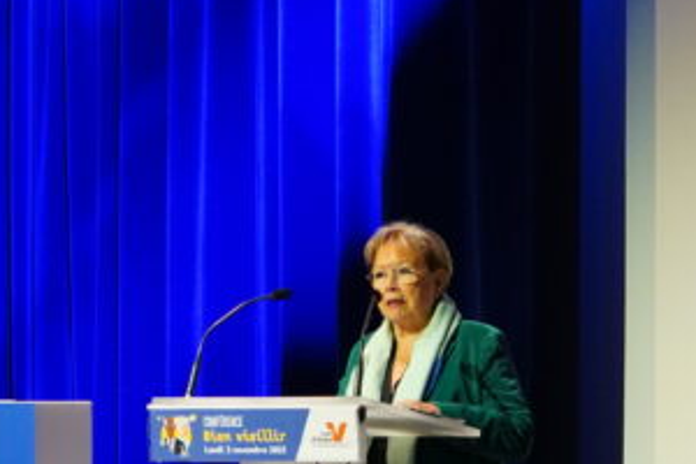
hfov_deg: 8.6
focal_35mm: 239
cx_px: 592
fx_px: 4620
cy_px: 338
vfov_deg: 5.7
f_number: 5.6
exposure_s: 1/160
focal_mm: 70
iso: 6400
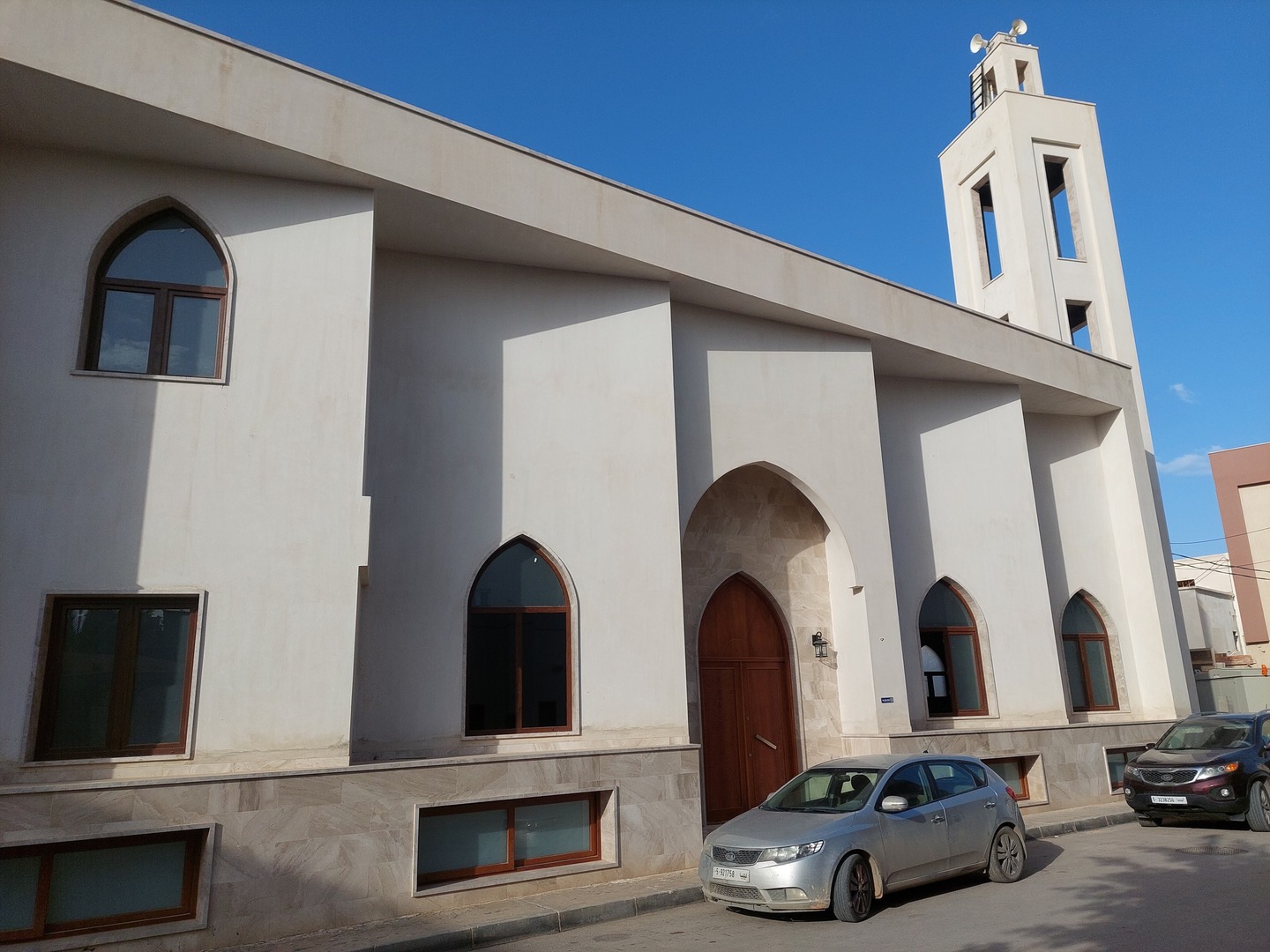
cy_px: 476
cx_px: 635
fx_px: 917
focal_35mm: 25
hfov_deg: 69.4
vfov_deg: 54.9
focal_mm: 5.23
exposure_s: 1/2247
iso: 40
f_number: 1.8
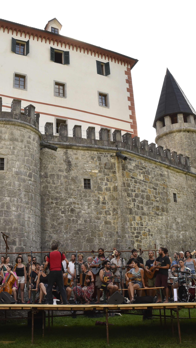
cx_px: 56
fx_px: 351
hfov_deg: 30.8
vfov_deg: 52.8
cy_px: 174
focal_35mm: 38
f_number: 10
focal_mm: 24
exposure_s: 1/320
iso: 800
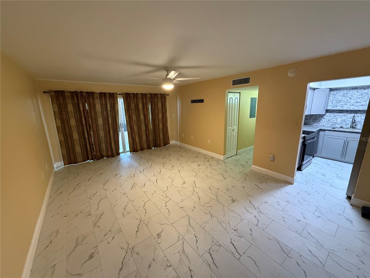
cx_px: 185
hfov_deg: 102.1
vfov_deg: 85.7
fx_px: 150
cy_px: 139
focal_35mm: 14
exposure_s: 1/60
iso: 640
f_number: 2.2
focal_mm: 2.22
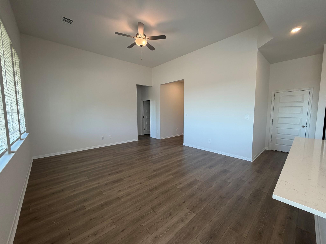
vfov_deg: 85.7
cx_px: 163
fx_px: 132
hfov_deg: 102.1
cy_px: 122
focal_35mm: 14
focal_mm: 2.22
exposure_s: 1/120
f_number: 2.2
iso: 100
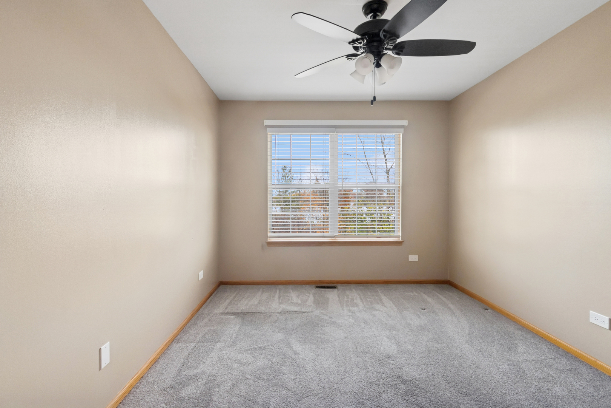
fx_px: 255
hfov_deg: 100.4
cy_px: 204
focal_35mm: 15
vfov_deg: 77.3
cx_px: 306
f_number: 8
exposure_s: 1/100
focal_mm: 10
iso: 400
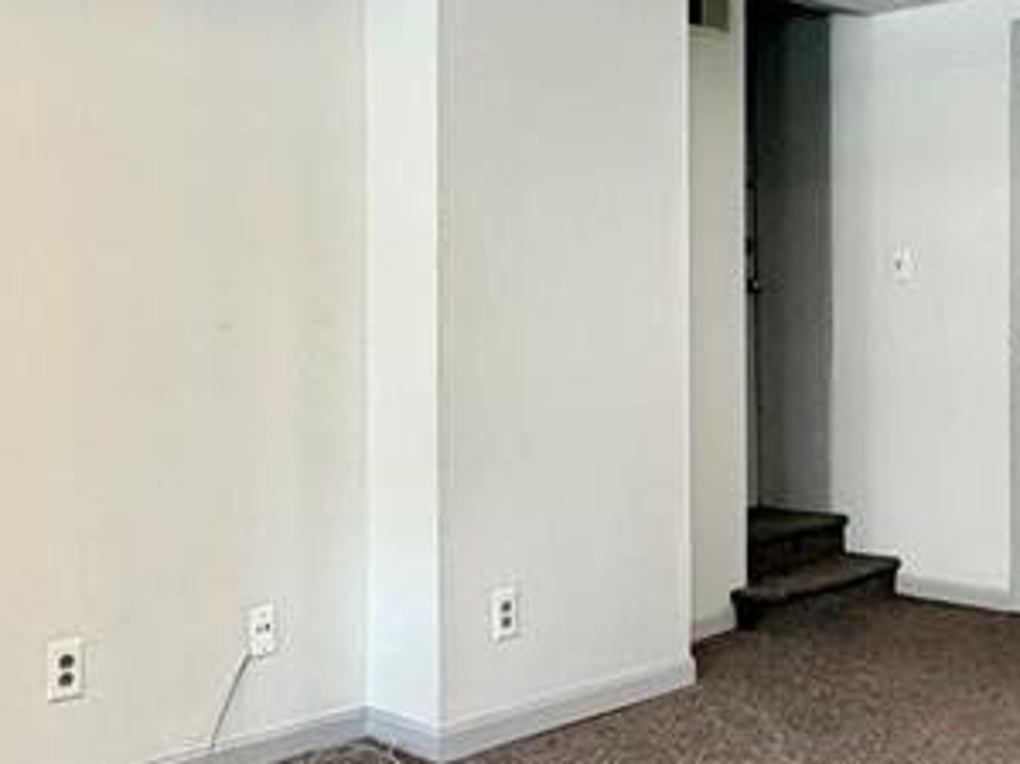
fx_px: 1414
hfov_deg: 39.7
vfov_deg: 30.2
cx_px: 484
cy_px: 351
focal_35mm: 48
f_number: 2.2
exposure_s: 1/60
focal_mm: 2.22
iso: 400
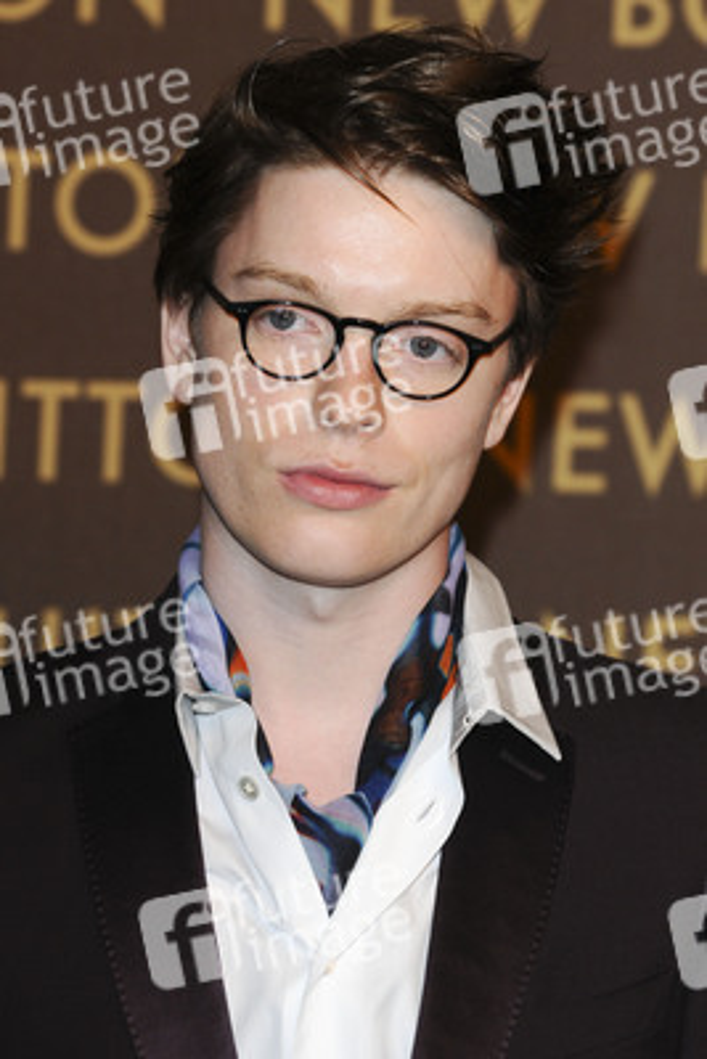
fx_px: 5739
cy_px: 530
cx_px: 354
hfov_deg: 7.0
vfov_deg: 10.5
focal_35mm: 195
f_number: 4.5
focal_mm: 130
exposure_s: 1/200
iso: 500
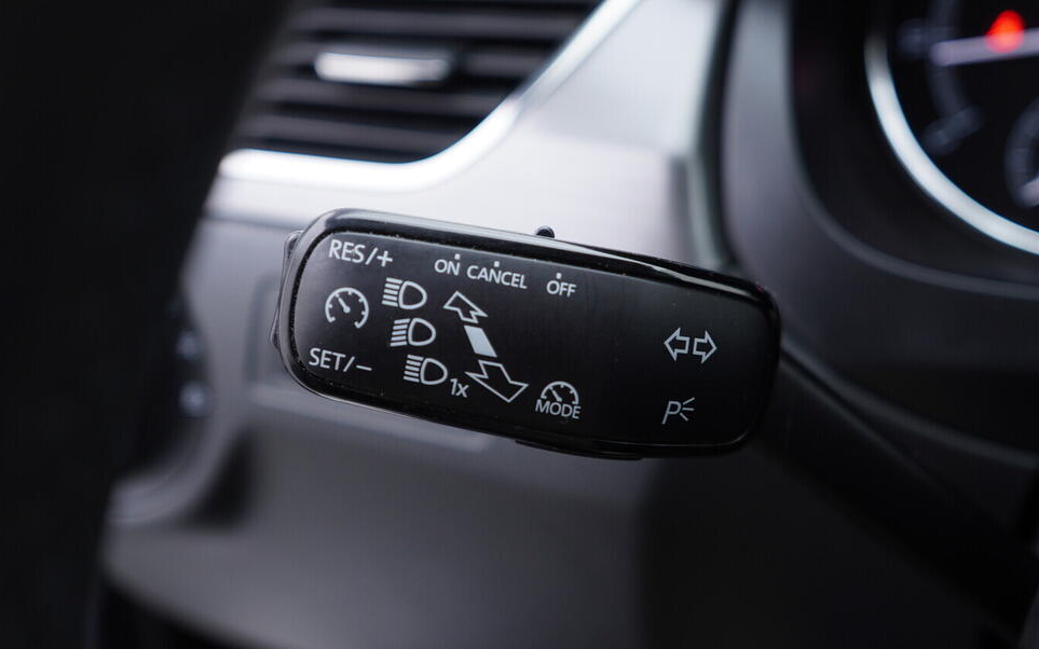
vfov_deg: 32.8
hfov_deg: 50.4
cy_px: 299
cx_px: 506
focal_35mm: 39
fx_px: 1104
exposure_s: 1/40
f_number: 2.8
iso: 200
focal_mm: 24
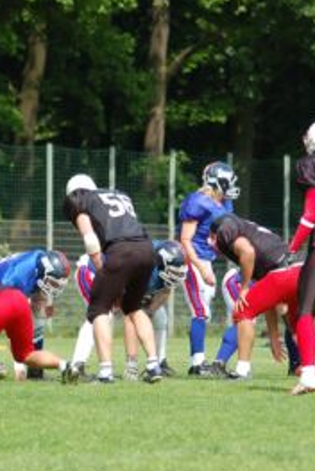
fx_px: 4045
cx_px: 157
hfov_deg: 4.5
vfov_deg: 6.7
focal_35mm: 309
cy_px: 263
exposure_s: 1/1000
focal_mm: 120
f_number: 4.2
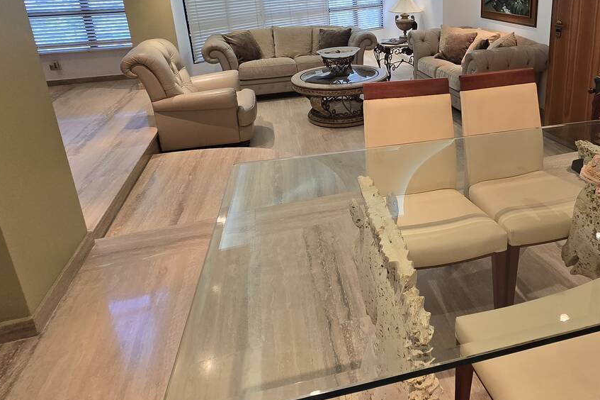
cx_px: 397
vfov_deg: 52.7
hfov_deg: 73.9
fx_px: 383
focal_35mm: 23
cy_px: 101
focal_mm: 2.2
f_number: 2.2
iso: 125
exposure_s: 1/60
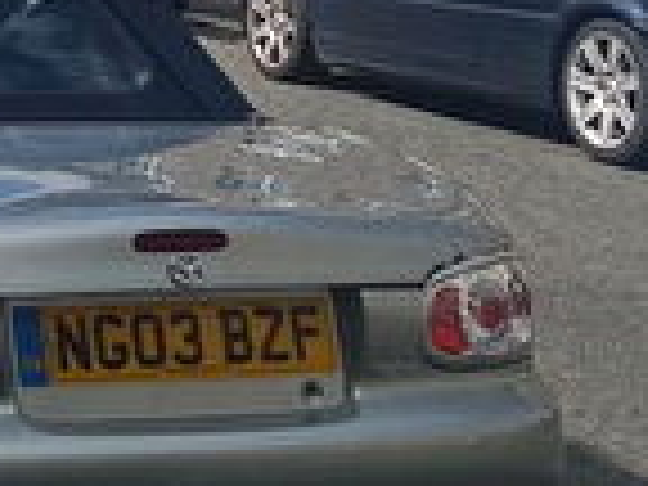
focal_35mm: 126
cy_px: -637
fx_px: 2359
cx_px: -657
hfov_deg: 13.4
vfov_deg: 10.3
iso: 40
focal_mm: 4.2
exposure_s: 1/2776
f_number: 1.7
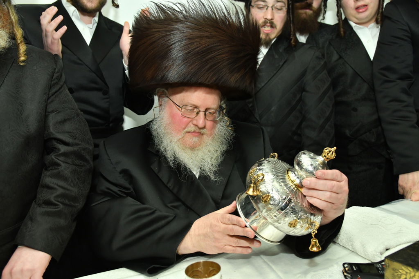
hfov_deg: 65.5
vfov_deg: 46.4
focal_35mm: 28
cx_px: 210
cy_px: 140
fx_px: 326
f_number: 5.6
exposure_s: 1/250
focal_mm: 28
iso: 1000
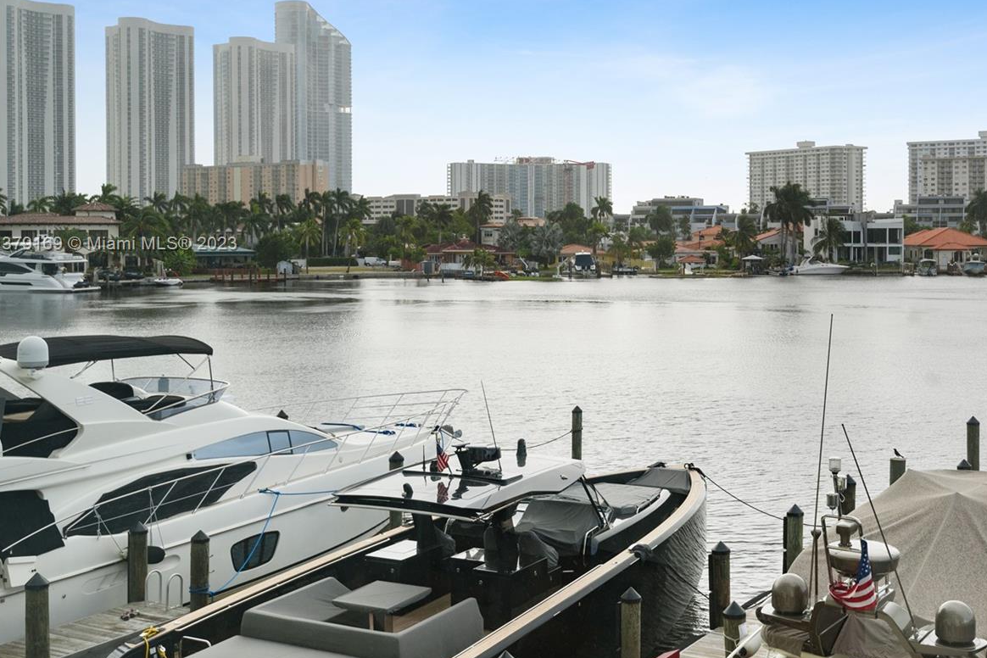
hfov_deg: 44.0
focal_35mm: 44
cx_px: 644
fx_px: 1206
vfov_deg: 30.4
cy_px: 245
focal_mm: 32
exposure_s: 1/500
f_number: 8
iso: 250
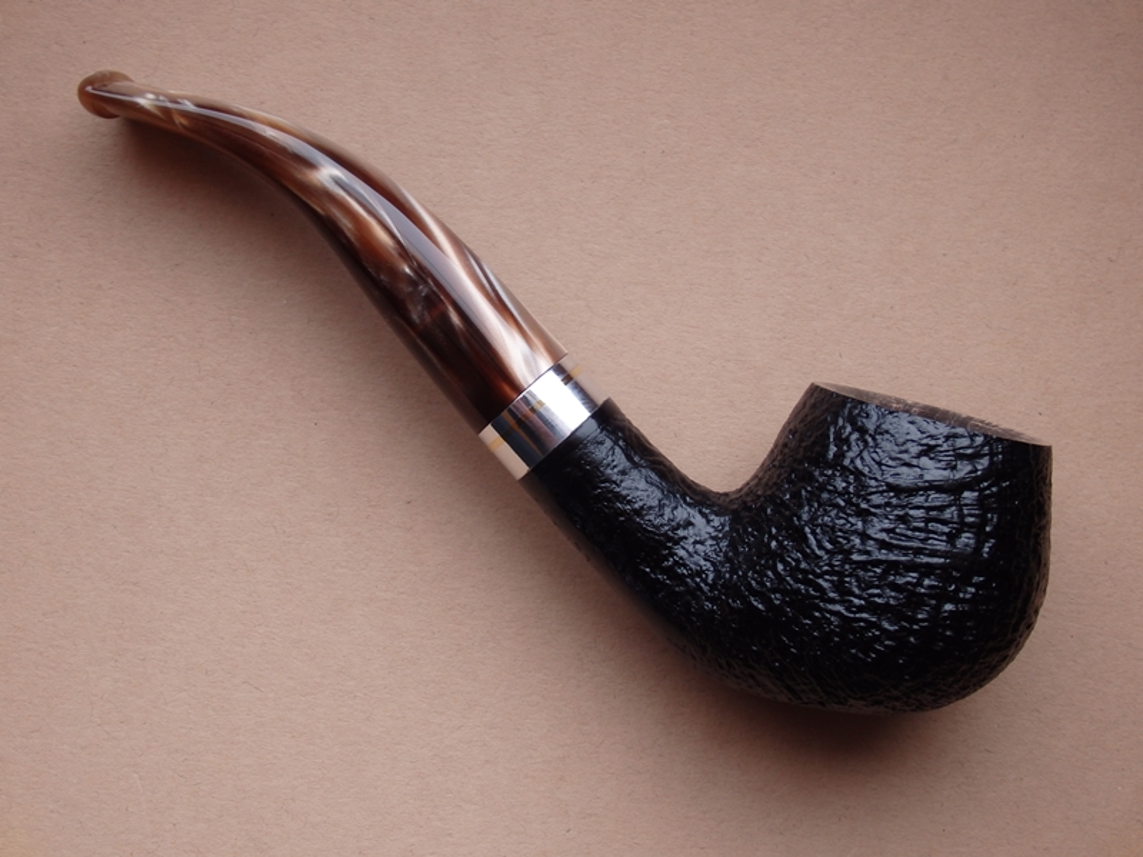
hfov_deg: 32.2
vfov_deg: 24.4
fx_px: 1981
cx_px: 572
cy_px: 428
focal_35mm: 60
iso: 125
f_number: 4.2
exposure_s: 1/6
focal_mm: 10.8
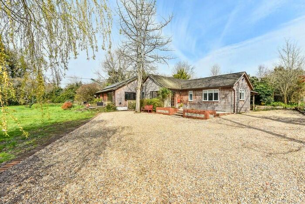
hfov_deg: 100.3
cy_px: 102
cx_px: 152
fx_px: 127
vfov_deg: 77.4
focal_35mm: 15
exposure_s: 1/500
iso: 250
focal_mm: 15
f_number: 9
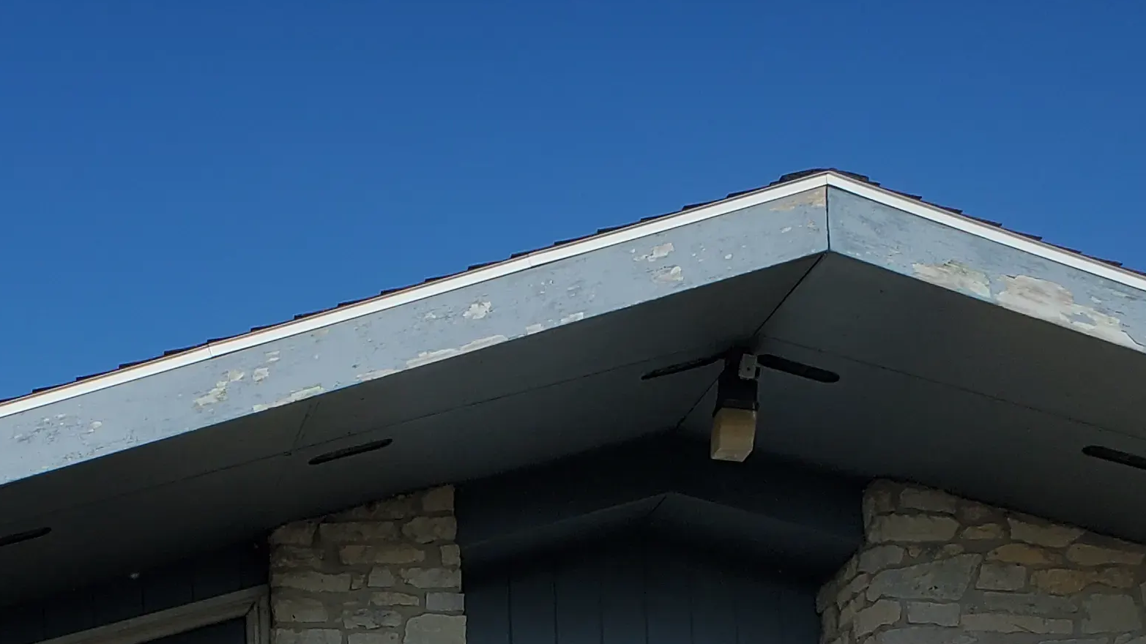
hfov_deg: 28.2
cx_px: 178
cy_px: 1098
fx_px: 2218
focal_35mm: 73
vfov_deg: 14.8
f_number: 2.4
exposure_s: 1/3502
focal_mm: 4.3
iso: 50
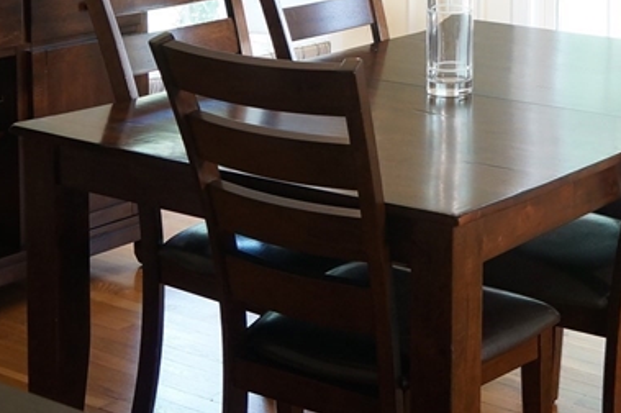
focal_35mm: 81
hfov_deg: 24.5
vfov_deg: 16.3
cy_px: -56
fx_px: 1396
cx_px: 542
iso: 640
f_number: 4
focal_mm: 20
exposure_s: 1/50
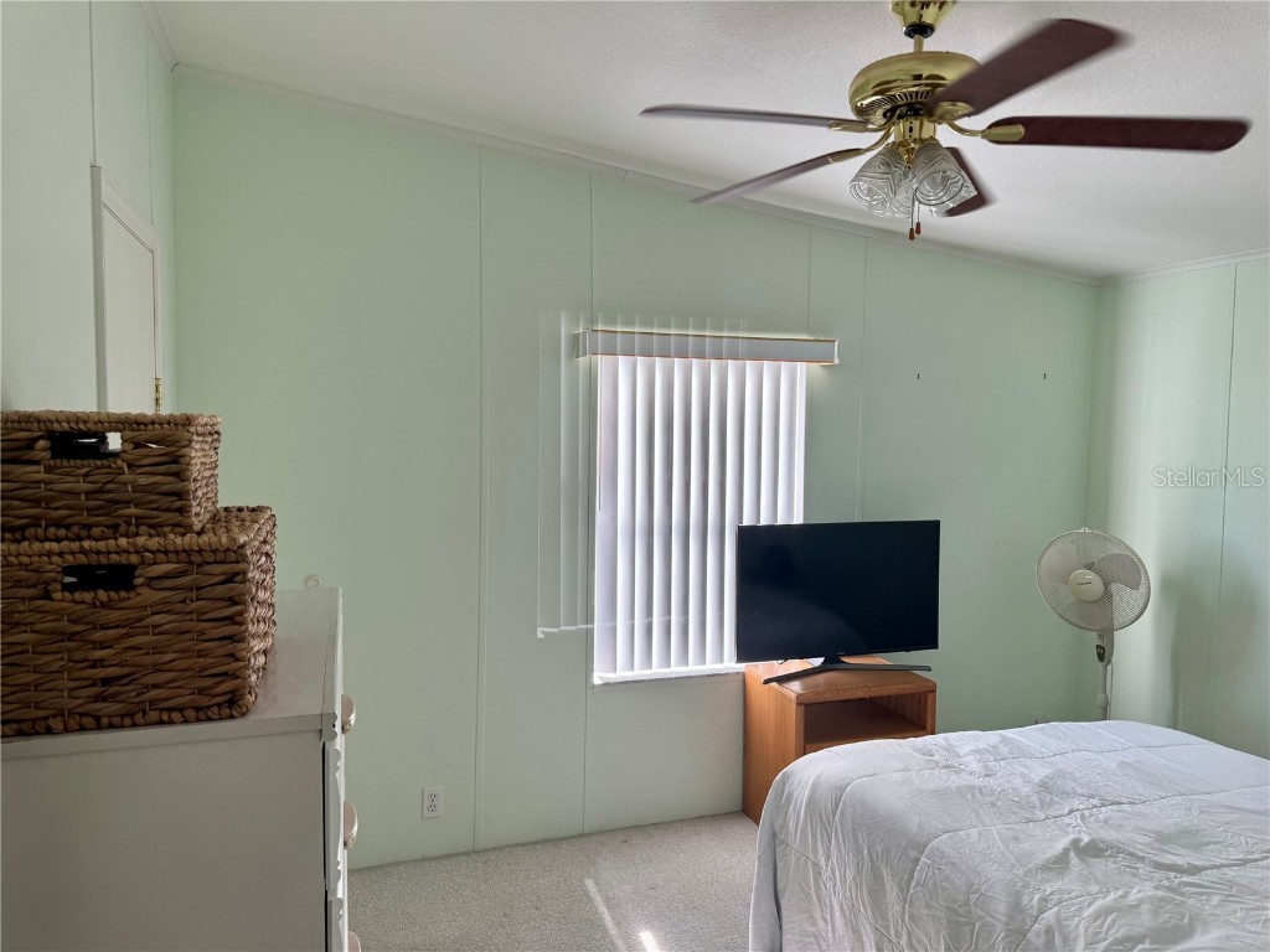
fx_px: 881
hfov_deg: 71.6
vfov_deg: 56.8
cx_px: 635
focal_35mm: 24
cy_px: 476
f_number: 1.78
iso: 100
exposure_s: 1/165
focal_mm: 6.76
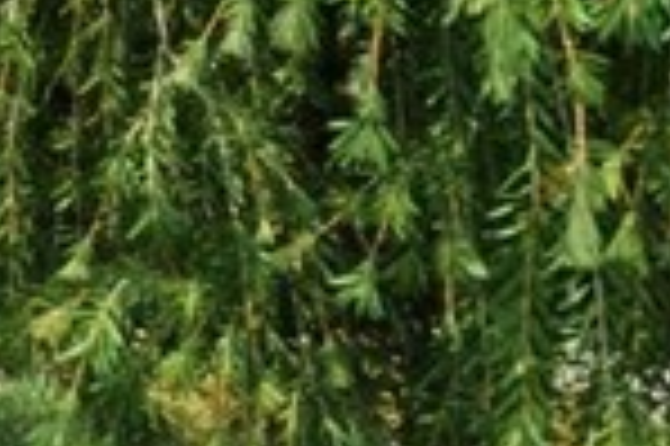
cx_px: -1196
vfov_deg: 7.7
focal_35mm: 175
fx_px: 3253
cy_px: -228
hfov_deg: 9.7
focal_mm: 16
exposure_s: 1/320
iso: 320
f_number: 8
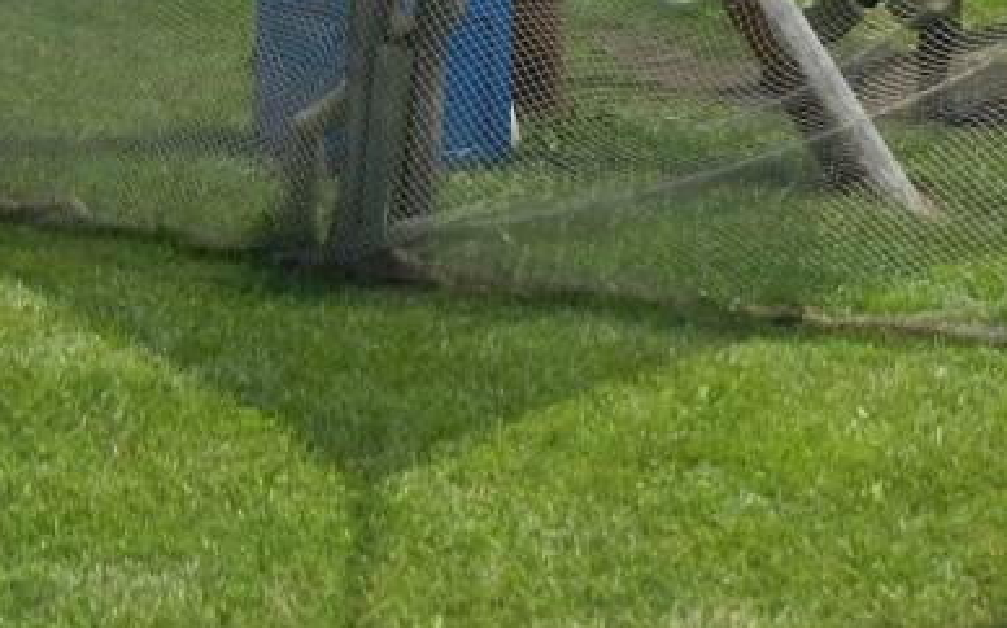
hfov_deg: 24.2
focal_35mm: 84
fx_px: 2304
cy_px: -234
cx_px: 823
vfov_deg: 14.7
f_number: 7
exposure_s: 1/324
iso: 160
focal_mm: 5.4
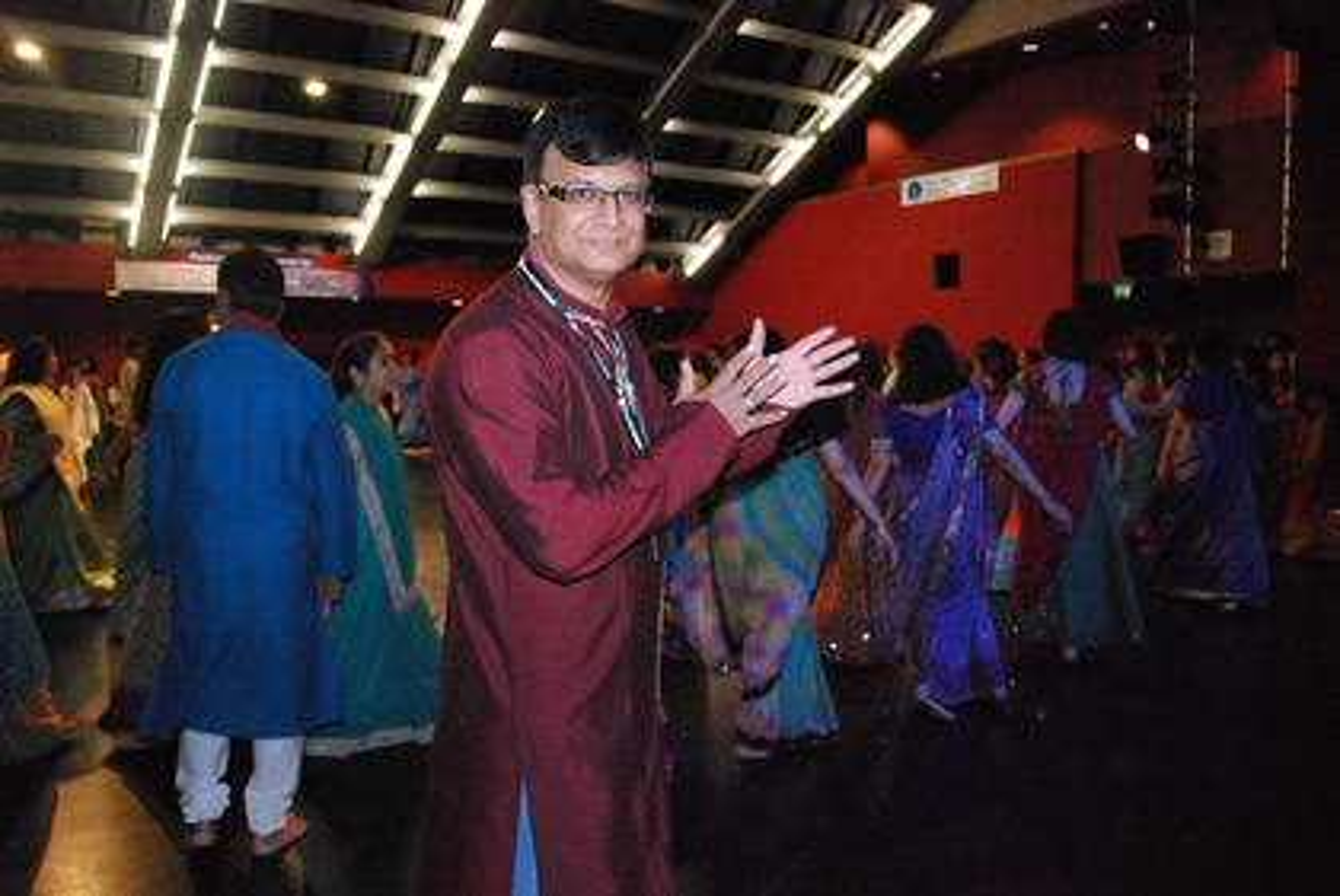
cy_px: 448
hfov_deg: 67.3
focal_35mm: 27
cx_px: 670
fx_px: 1006
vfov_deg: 48.0
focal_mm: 18
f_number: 3.5
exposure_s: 1/200
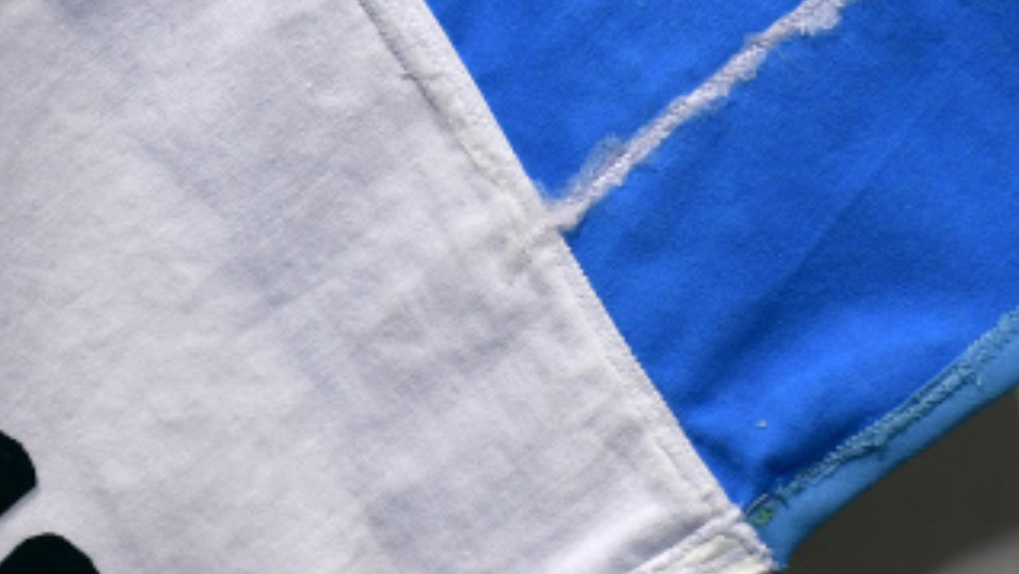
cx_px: 551
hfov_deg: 12.7
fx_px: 4594
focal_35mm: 170
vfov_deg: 7.0
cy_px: -276
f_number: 4.2
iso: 400
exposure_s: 1/30
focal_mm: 29
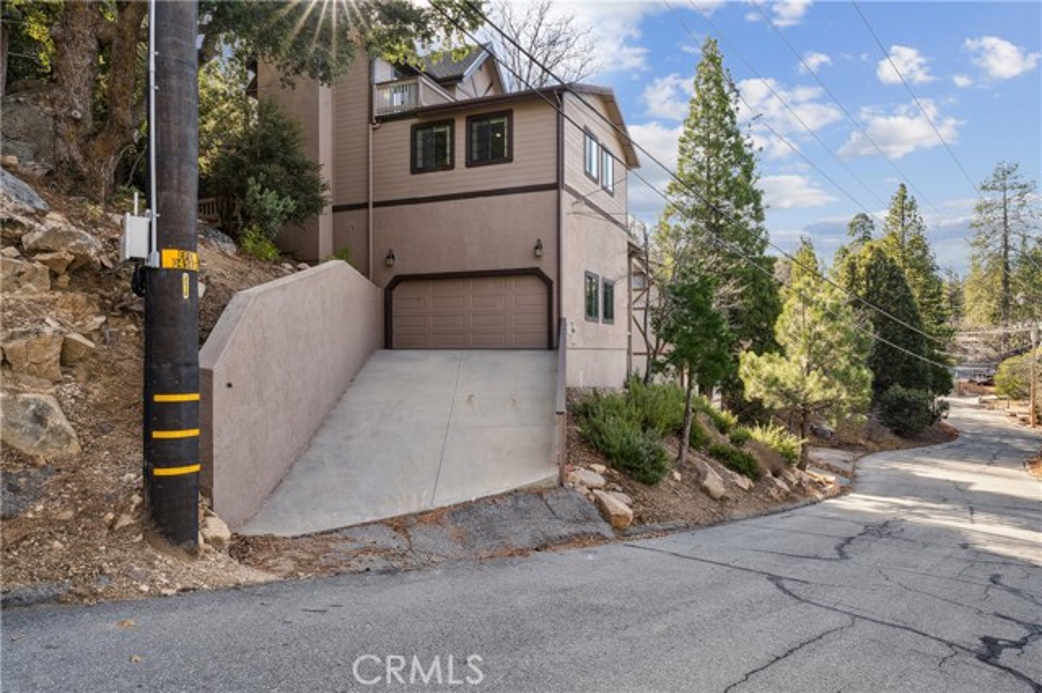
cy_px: 346
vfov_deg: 58.7
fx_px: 616
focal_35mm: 21
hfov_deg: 80.4
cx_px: 521
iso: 100
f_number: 22
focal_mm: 21.3
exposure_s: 1/6
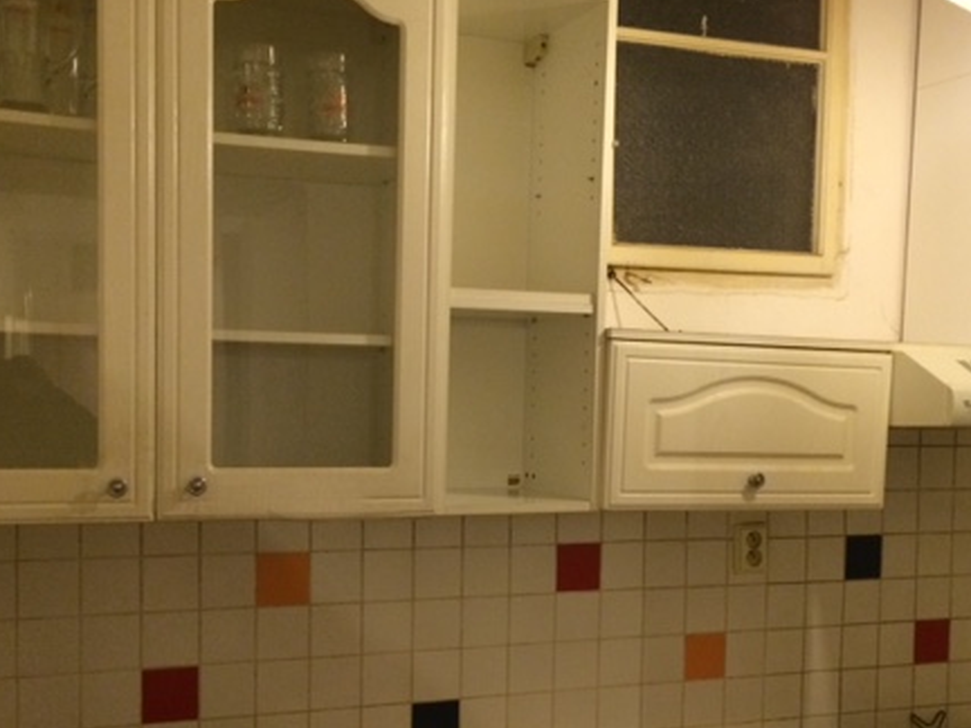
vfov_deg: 33.3
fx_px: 1206
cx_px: 508
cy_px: 476
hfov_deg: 43.8
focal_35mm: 43
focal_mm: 4.15
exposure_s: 1/30
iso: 250
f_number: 2.2
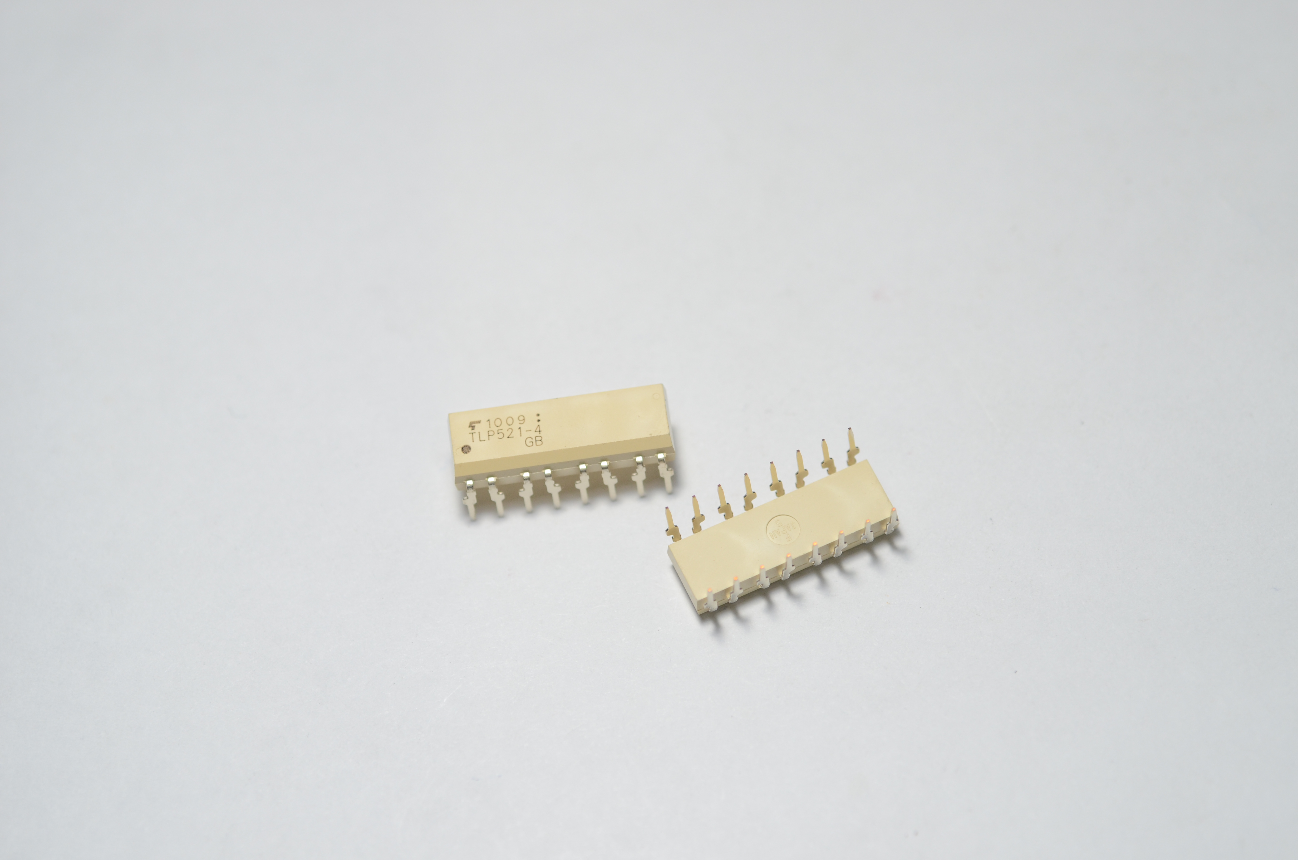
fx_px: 3238
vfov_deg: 15.1
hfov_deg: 22.7
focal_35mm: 90
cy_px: 430
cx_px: 649
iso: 400
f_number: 4.5
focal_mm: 60
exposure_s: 1/400
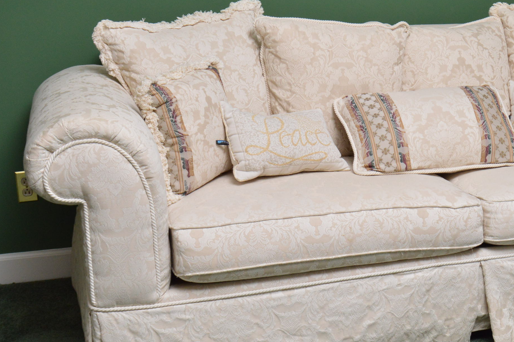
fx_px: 842
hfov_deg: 33.1
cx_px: 406
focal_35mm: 59
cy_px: 162
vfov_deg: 23.0
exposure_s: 1/100
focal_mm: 24
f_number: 8
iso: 800
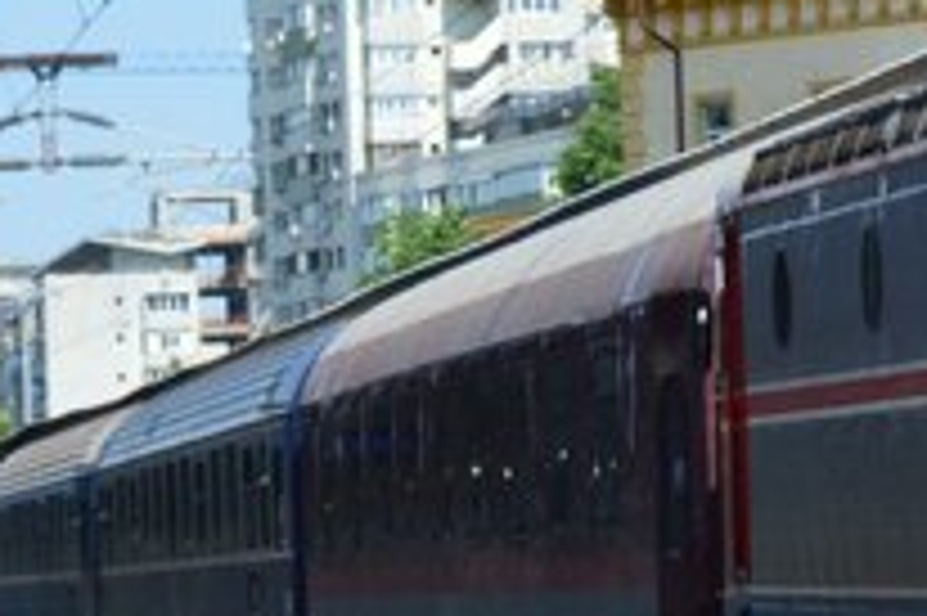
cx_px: 1323
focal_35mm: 302
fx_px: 7770
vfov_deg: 4.5
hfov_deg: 6.7
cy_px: 187
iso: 800
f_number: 11
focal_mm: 52
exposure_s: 1/640
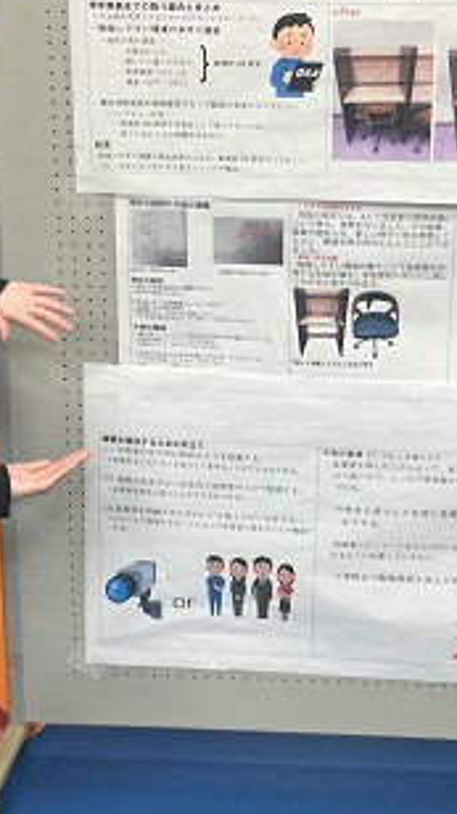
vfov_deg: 33.5
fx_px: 1337
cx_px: 295
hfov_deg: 19.4
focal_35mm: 62
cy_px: 264
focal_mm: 3
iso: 80
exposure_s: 1/50
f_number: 1.8
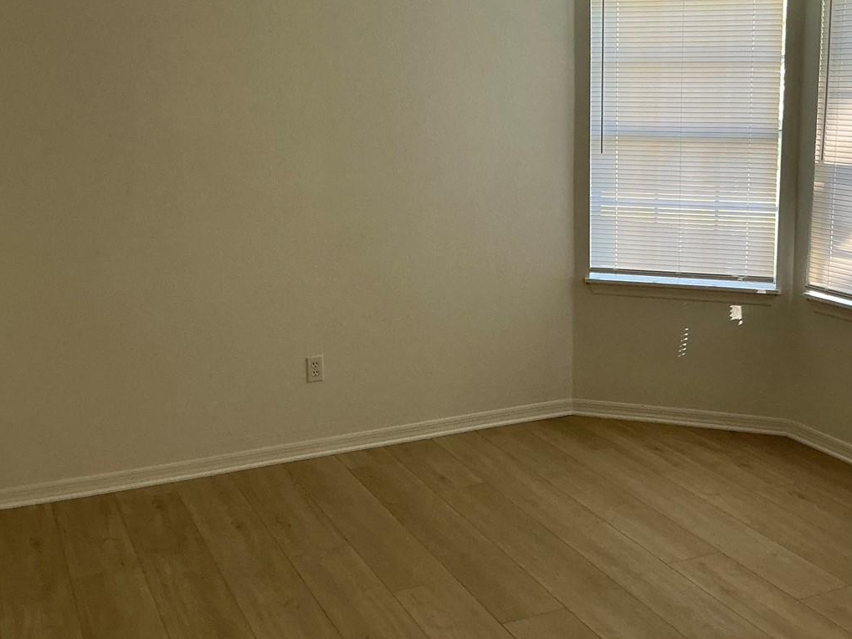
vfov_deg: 32.8
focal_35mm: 44
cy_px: 269
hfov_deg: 42.6
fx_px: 1083
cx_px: 539
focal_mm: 3
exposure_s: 1/90
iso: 64
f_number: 1.8
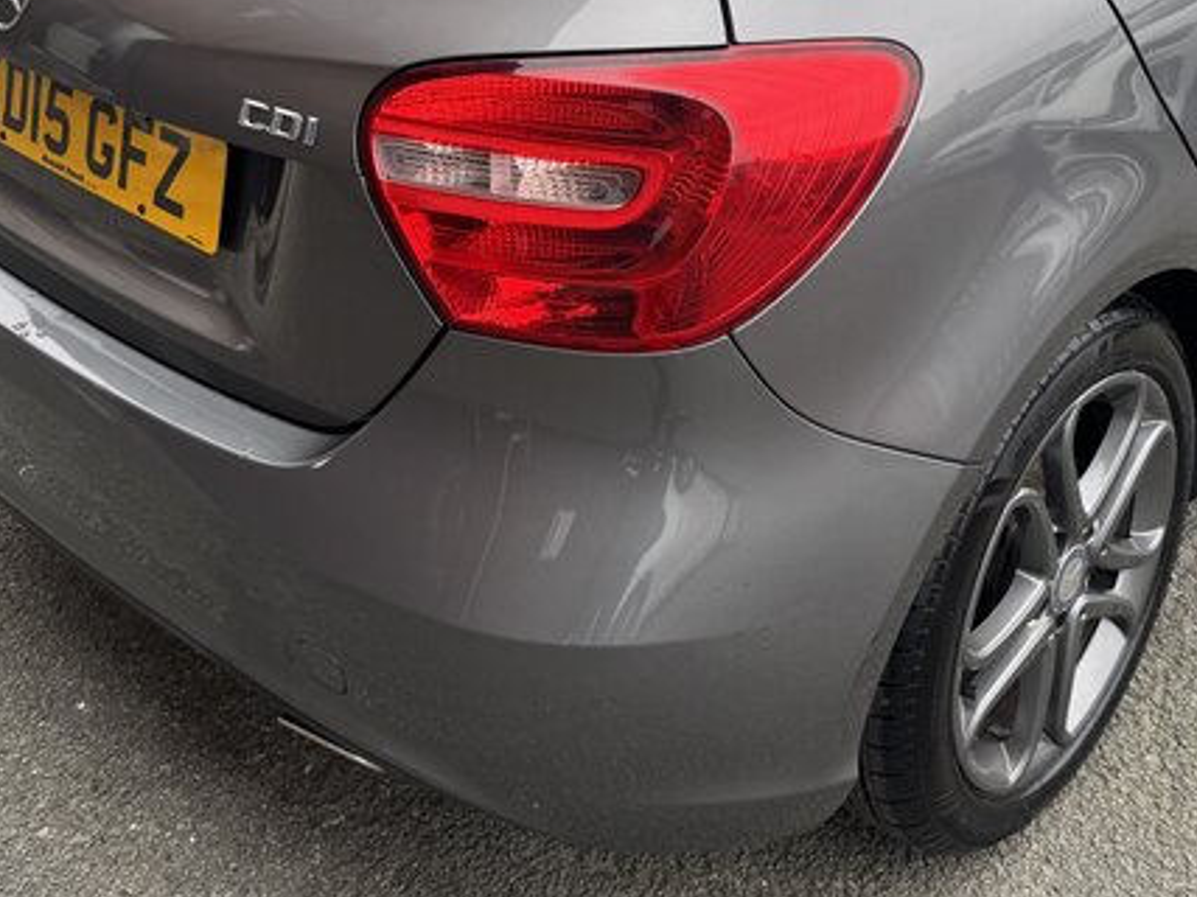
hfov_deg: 41.6
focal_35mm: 45
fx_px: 1556
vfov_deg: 31.3
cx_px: 796
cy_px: 168
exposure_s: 1/328
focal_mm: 6.76
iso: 80
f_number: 1.78
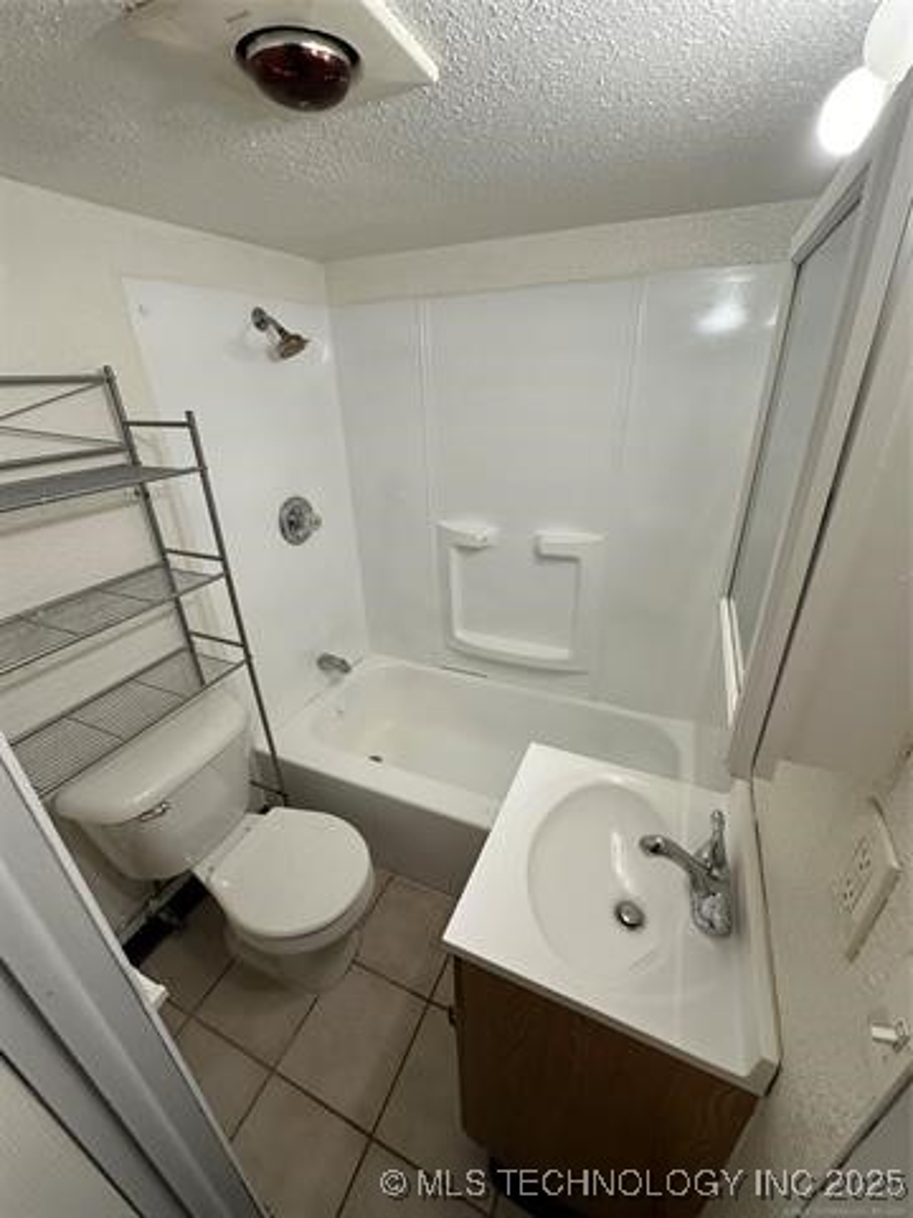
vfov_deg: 102.1
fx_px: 492
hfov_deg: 85.7
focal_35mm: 14
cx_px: 456
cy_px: 609
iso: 160
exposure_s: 1/120
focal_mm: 2.22
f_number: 2.2
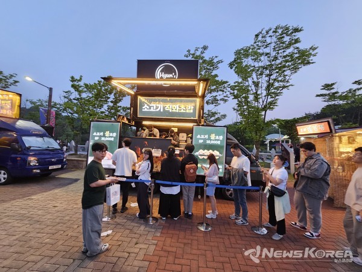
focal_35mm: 13
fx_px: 136
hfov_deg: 106.2
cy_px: 136
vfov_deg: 89.9
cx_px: 181
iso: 400
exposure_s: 1/30
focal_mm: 2.2
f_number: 2.2
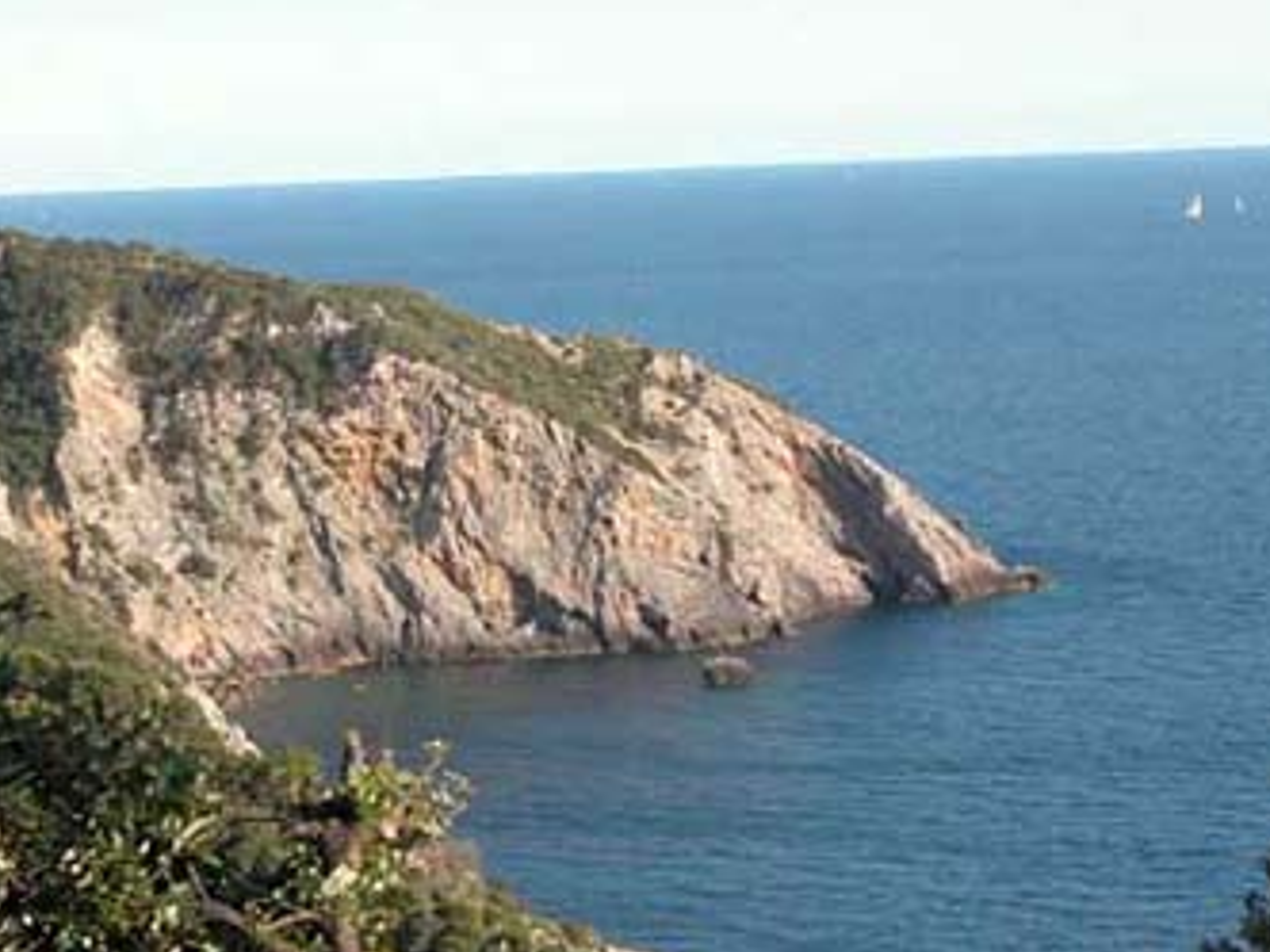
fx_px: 4953
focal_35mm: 135
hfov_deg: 14.6
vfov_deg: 11.0
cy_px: 606
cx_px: 490
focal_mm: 17.8
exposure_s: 1/366
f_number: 5.9
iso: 100
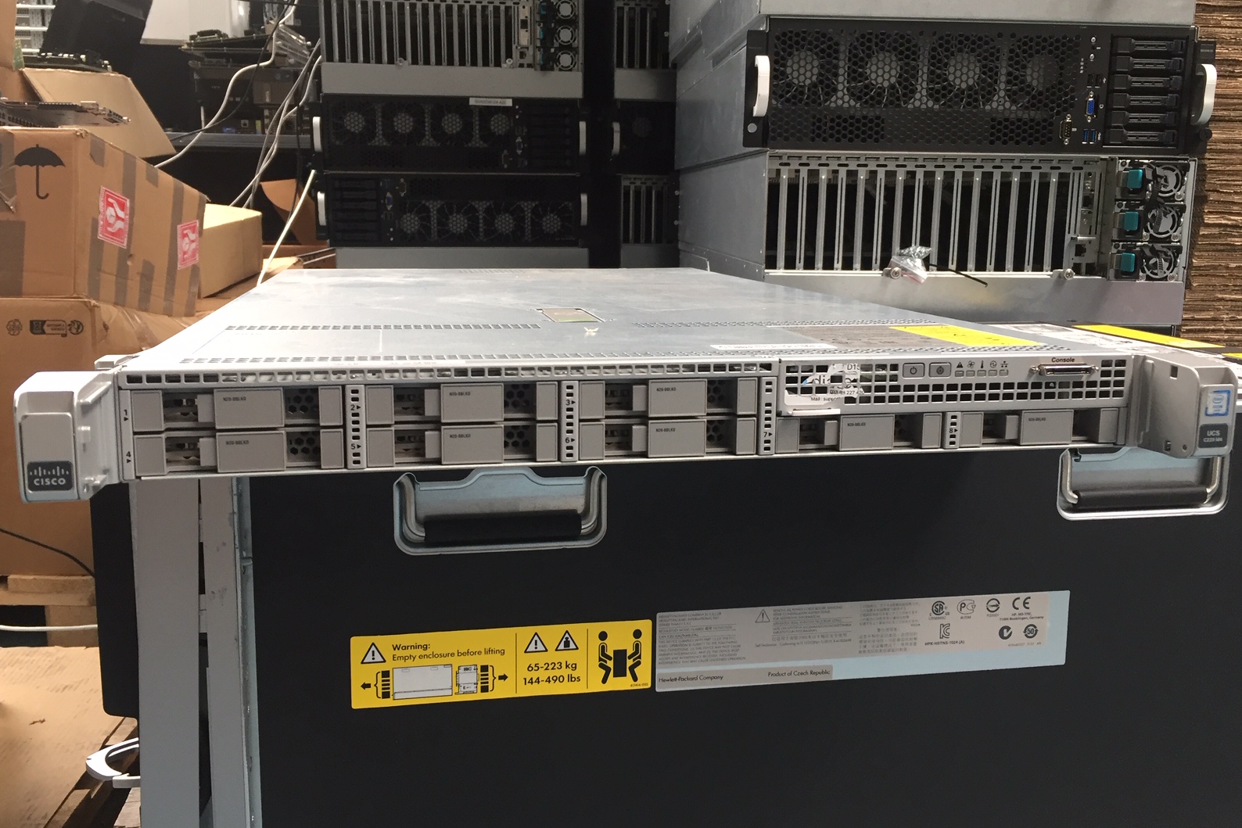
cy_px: 385
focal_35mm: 31
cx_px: 619
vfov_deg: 42.3
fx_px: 1070
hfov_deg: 60.3
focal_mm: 4.15
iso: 100
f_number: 2.2
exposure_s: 1/33
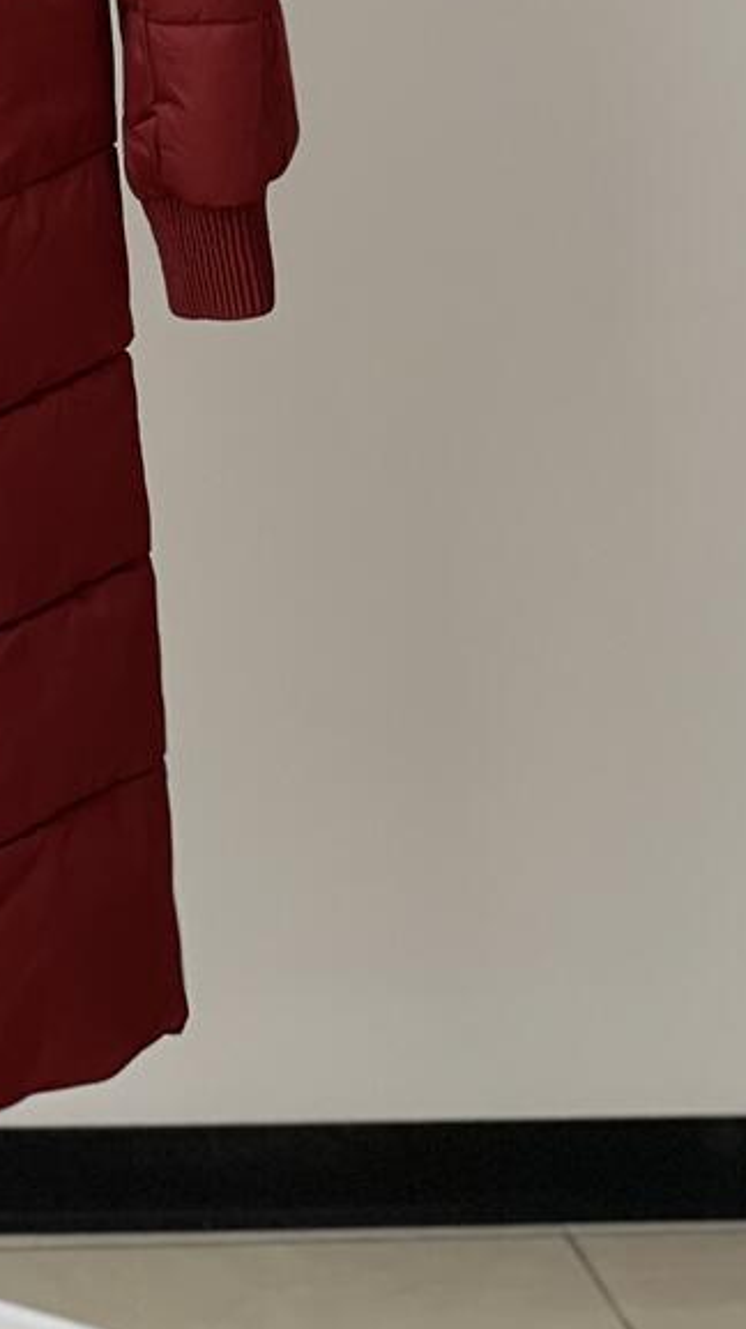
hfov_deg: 9.0
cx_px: -359
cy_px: -151
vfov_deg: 15.9
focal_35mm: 131
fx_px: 4613
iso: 160
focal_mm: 6
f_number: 2
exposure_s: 1/122
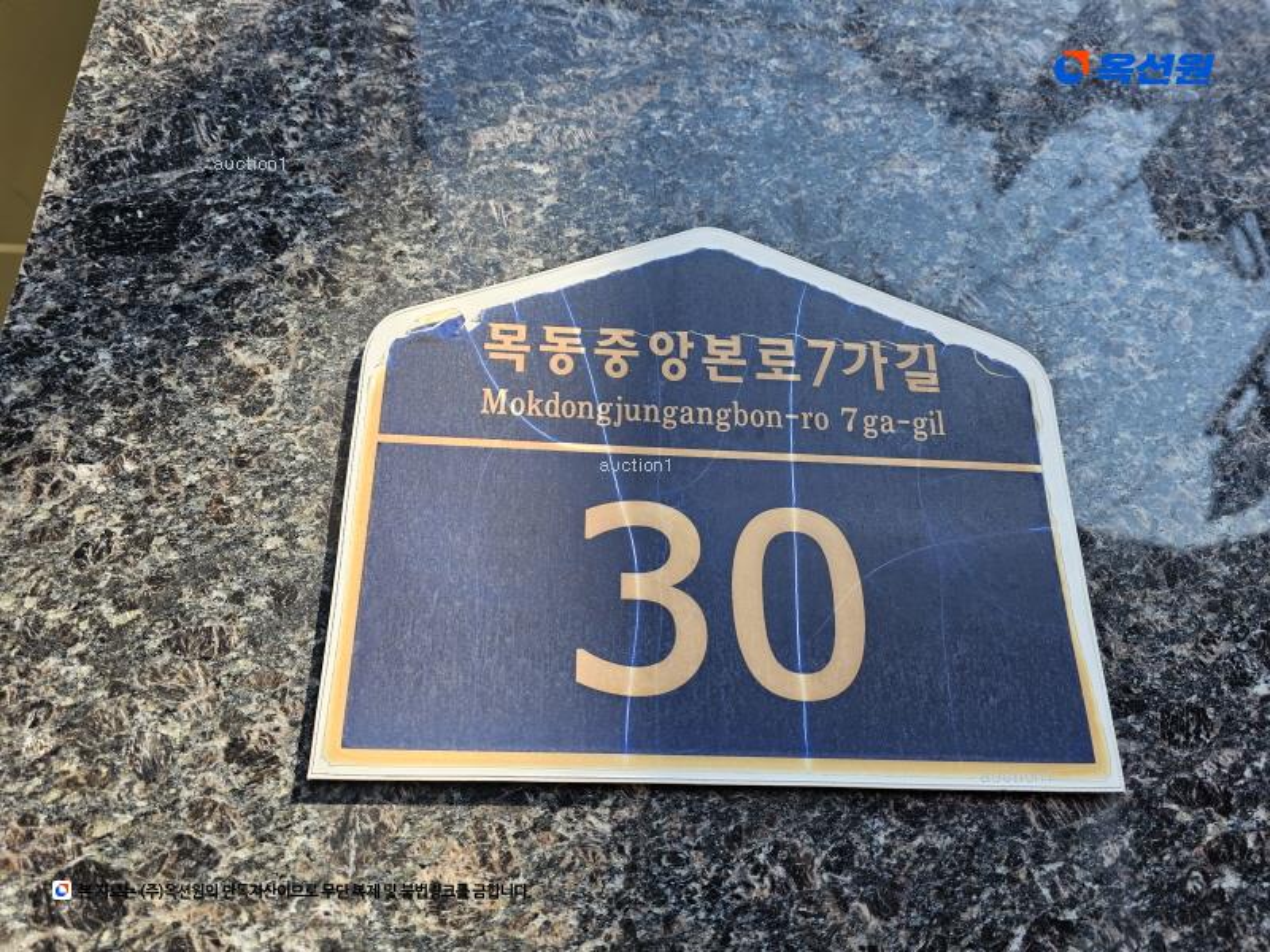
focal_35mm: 23
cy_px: 476
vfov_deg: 58.9
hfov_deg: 73.9
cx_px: 635
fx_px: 844
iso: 10
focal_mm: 6.3
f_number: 1.7
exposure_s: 1/224
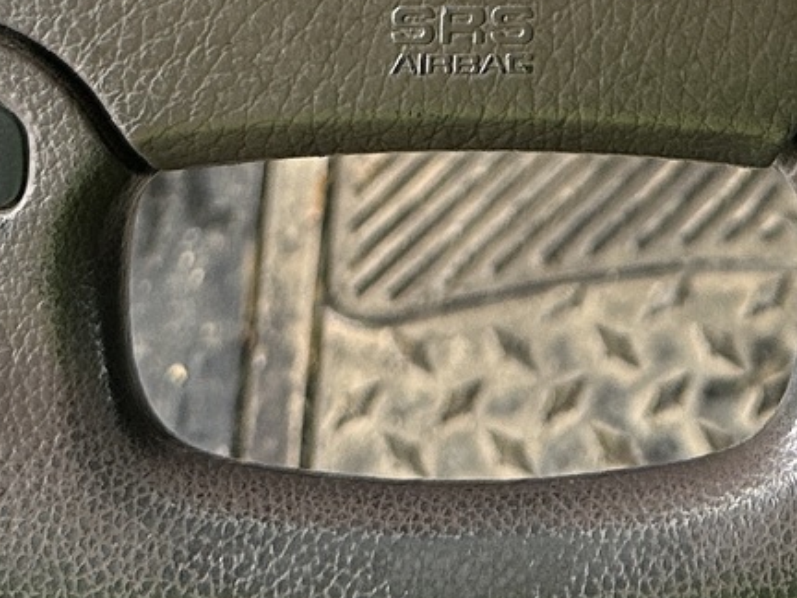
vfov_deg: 11.5
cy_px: -696
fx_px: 2579
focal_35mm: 112
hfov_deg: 17.2
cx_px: 769
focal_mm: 6.86
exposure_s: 1/102
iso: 250
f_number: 1.78
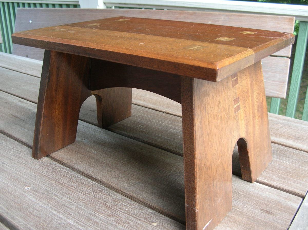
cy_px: 115
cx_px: 154
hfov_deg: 51.4
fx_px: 320
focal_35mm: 36
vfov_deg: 39.6
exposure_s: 1/67.5
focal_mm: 6
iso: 50
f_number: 2.7
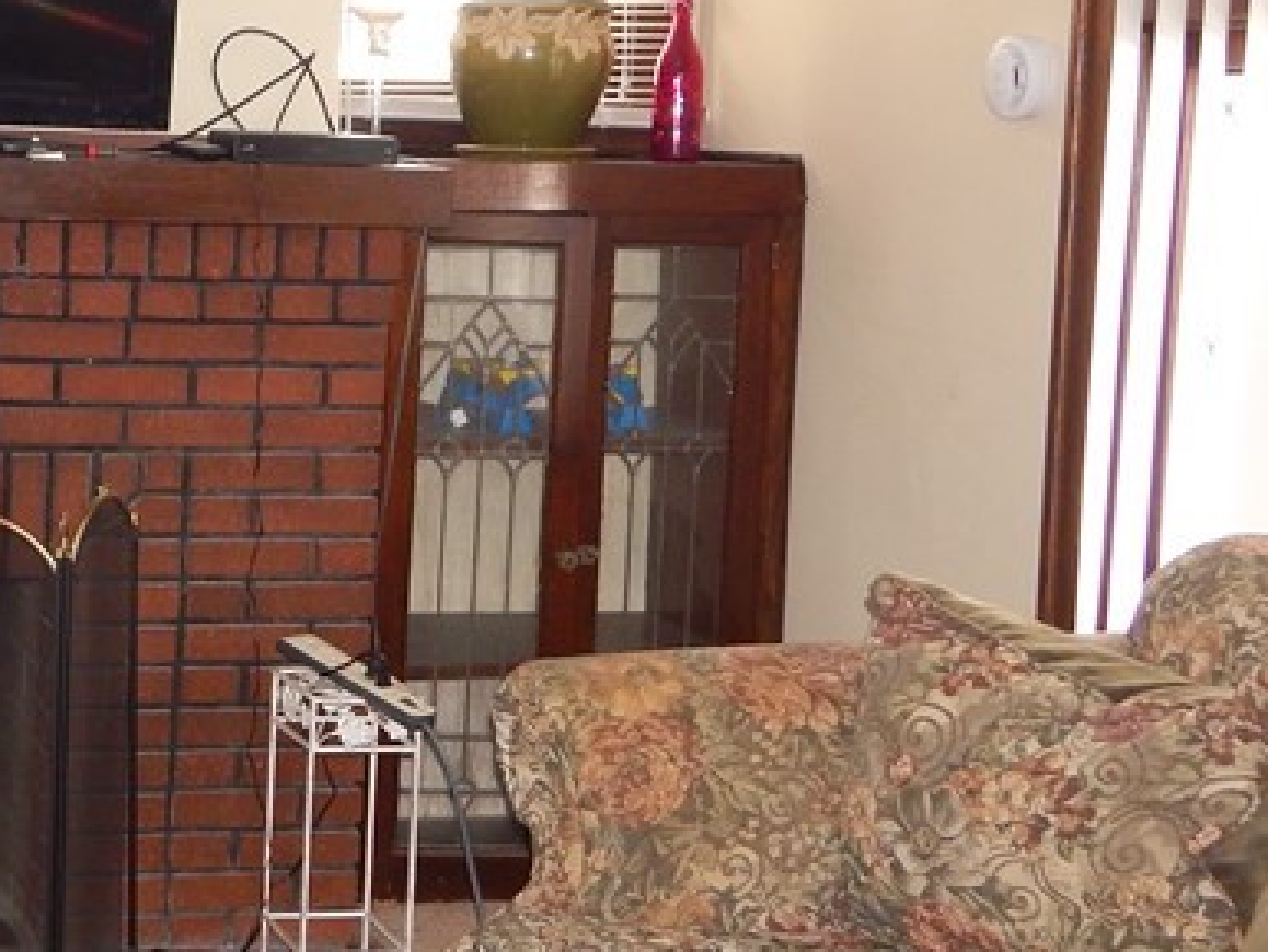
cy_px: 295
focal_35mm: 61
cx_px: -92
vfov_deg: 23.9
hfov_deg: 29.0
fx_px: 2236
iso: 220
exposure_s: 1/30
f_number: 3
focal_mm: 4
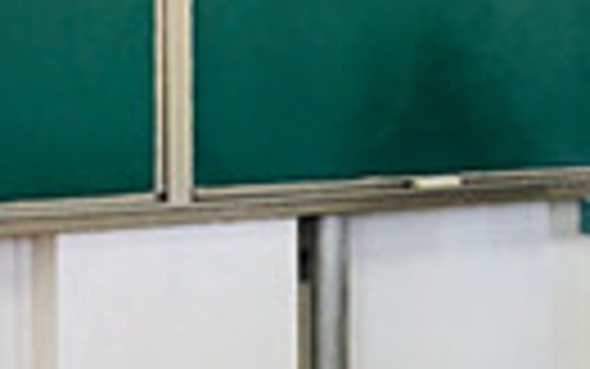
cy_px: 110
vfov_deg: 11.2
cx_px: 712
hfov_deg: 17.0
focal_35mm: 117
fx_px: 1882
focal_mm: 4.15
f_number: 2.2
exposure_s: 1/17
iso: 100
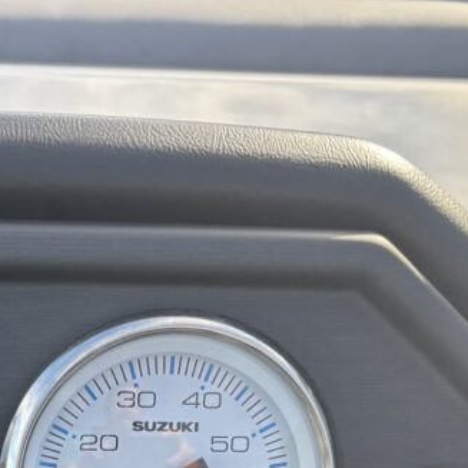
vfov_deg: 21.3
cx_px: 1
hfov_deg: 22.2
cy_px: 571
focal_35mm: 75
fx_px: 1147
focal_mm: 5.96
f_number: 1.6
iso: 50
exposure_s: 1/553
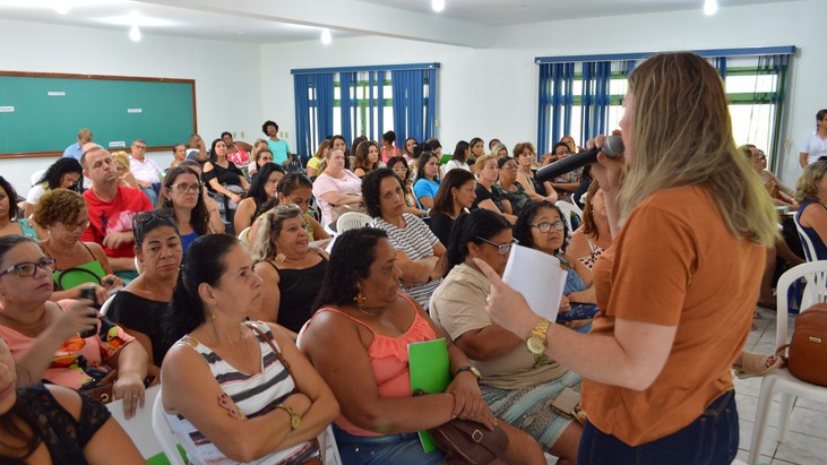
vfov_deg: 40.1
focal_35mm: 29
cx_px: 414
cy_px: 212
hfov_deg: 66.1
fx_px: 636
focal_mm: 18
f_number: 3.5
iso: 400
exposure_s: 1/40
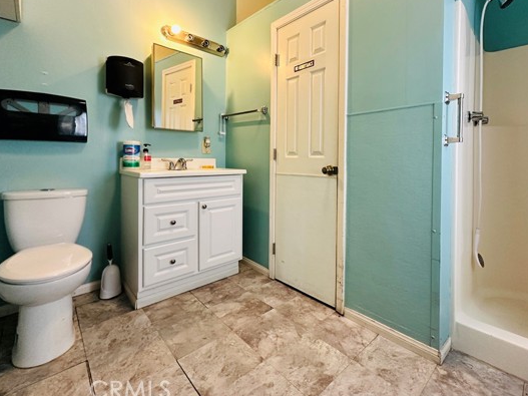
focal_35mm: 17
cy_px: 163
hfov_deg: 90.5
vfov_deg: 74.1
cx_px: 302
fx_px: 259
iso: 250
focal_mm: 2.22
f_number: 2.2
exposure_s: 1/60
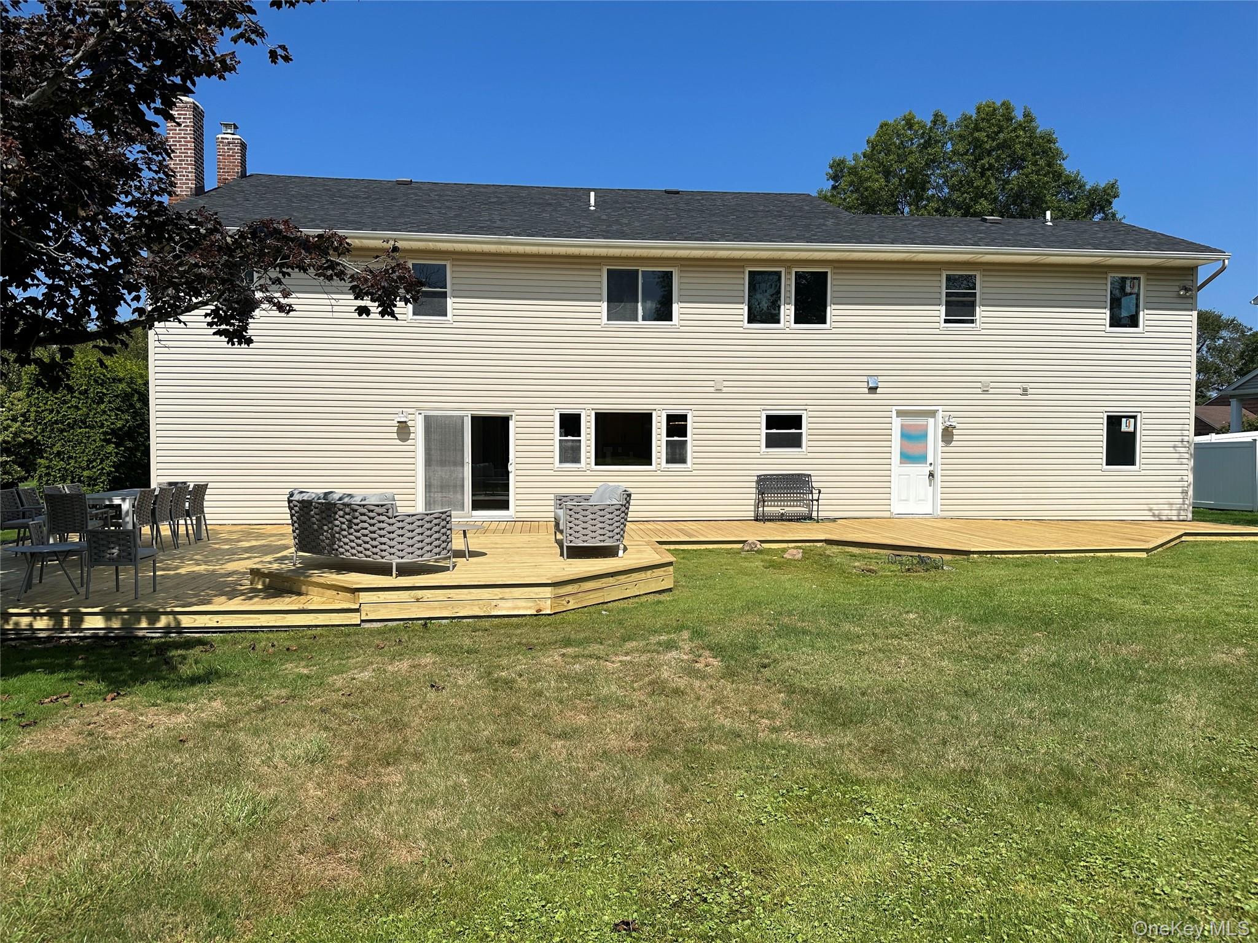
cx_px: 629
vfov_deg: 56.8
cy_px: 472
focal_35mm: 24
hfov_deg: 71.6
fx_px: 872
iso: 80
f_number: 1.78
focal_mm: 6.86
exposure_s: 1/7576
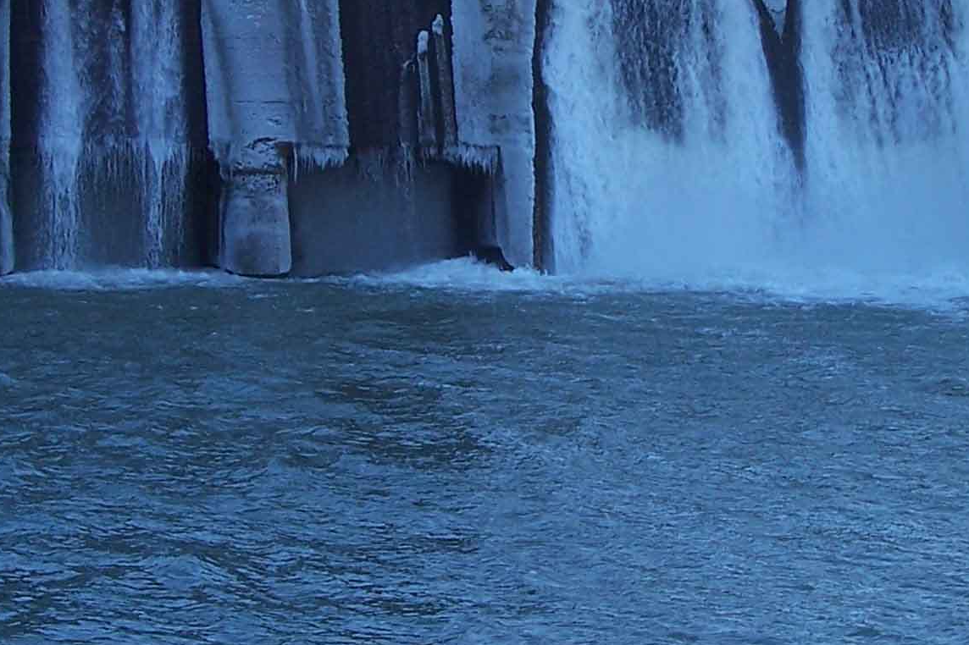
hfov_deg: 21.6
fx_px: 2529
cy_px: 233
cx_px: 667
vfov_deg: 14.5
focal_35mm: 94
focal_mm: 7
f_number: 3
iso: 80
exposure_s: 1/180
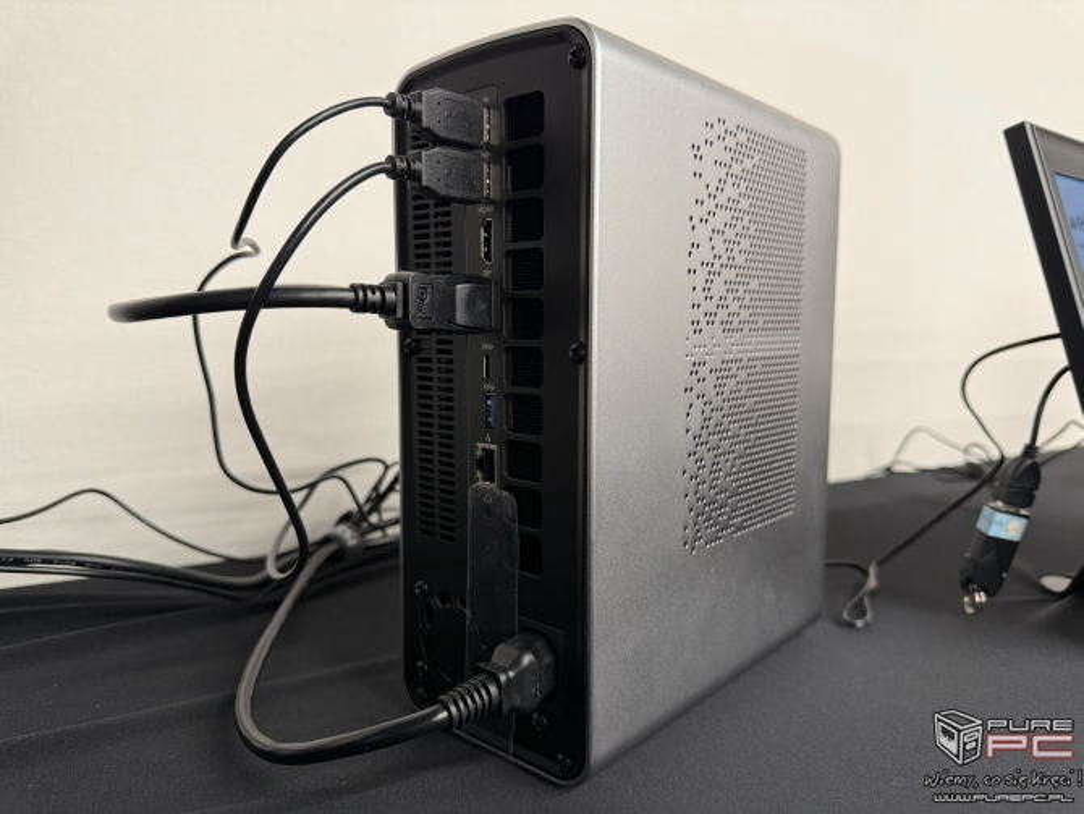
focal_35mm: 24
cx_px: 542
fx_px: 752
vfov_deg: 56.8
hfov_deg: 71.6
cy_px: 407
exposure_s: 1/81
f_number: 1.78
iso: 200
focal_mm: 6.76
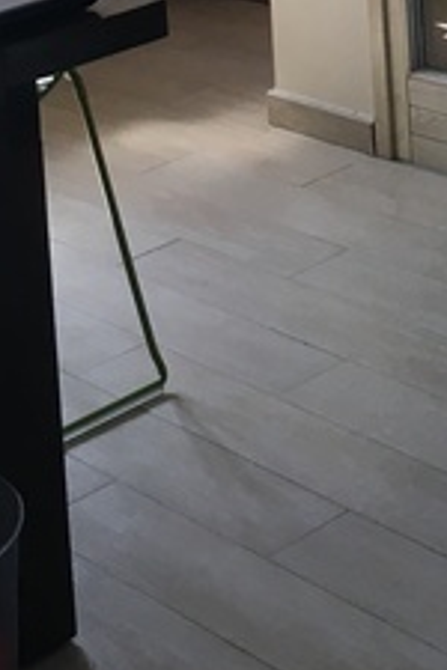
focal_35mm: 103
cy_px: -393
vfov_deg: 17.4
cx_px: 375
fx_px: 1918
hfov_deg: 13.2
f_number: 2.2
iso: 25
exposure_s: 1/33
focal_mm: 4.15
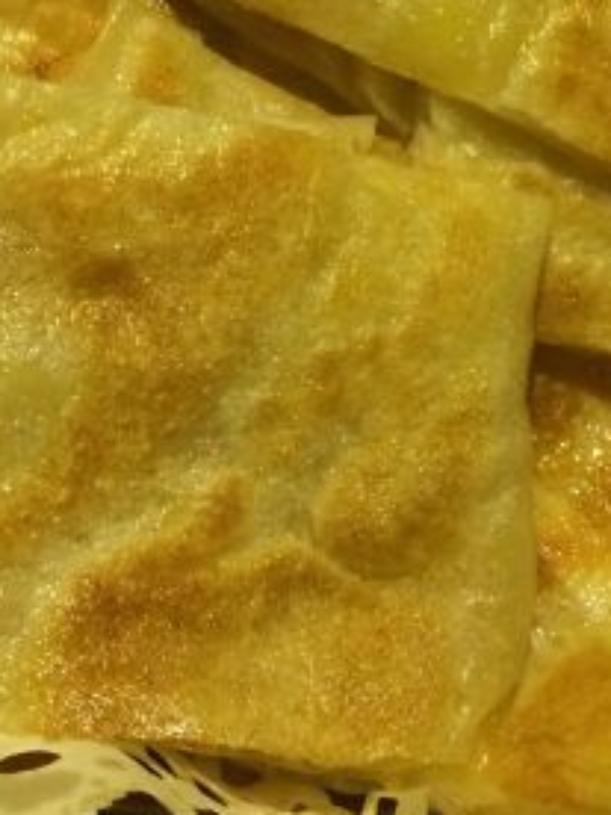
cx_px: 179
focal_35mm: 76
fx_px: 1789
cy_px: 59
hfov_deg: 19.3
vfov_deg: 24.8
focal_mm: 4.12
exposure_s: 1/30
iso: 125
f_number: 2.2
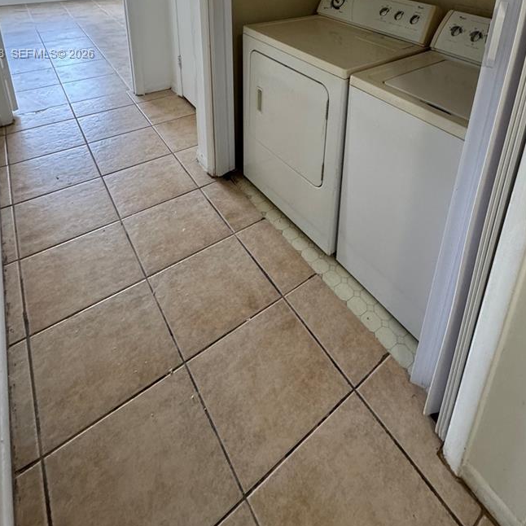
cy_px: 55
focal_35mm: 23
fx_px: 395
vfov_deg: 57.9
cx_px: 309
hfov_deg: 66.8
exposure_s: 1/60
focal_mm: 2.22
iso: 320
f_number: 2.2
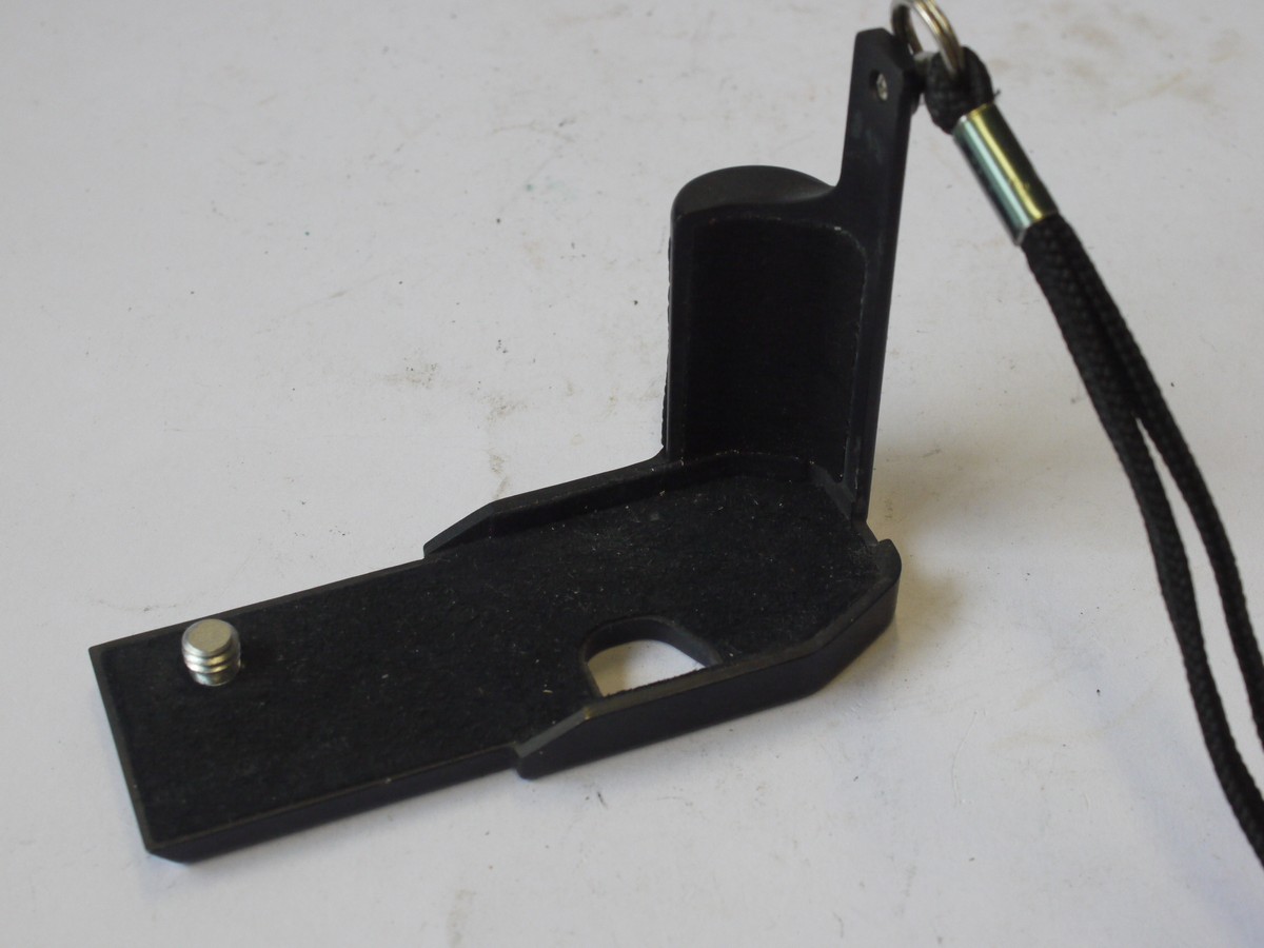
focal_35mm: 60
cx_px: 632
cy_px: 474
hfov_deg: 32.2
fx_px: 2191
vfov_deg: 24.4
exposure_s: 1/160
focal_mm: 30
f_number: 9
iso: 800
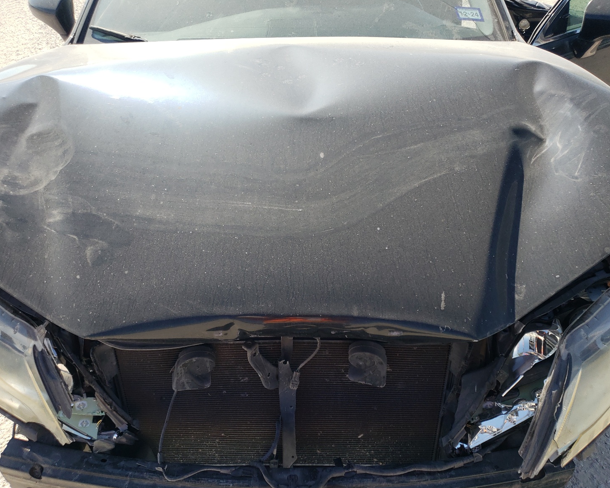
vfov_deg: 51.5
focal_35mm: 28
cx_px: 306
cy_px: 248
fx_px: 506
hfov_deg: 62.2
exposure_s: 1/1667
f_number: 1.5
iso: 50
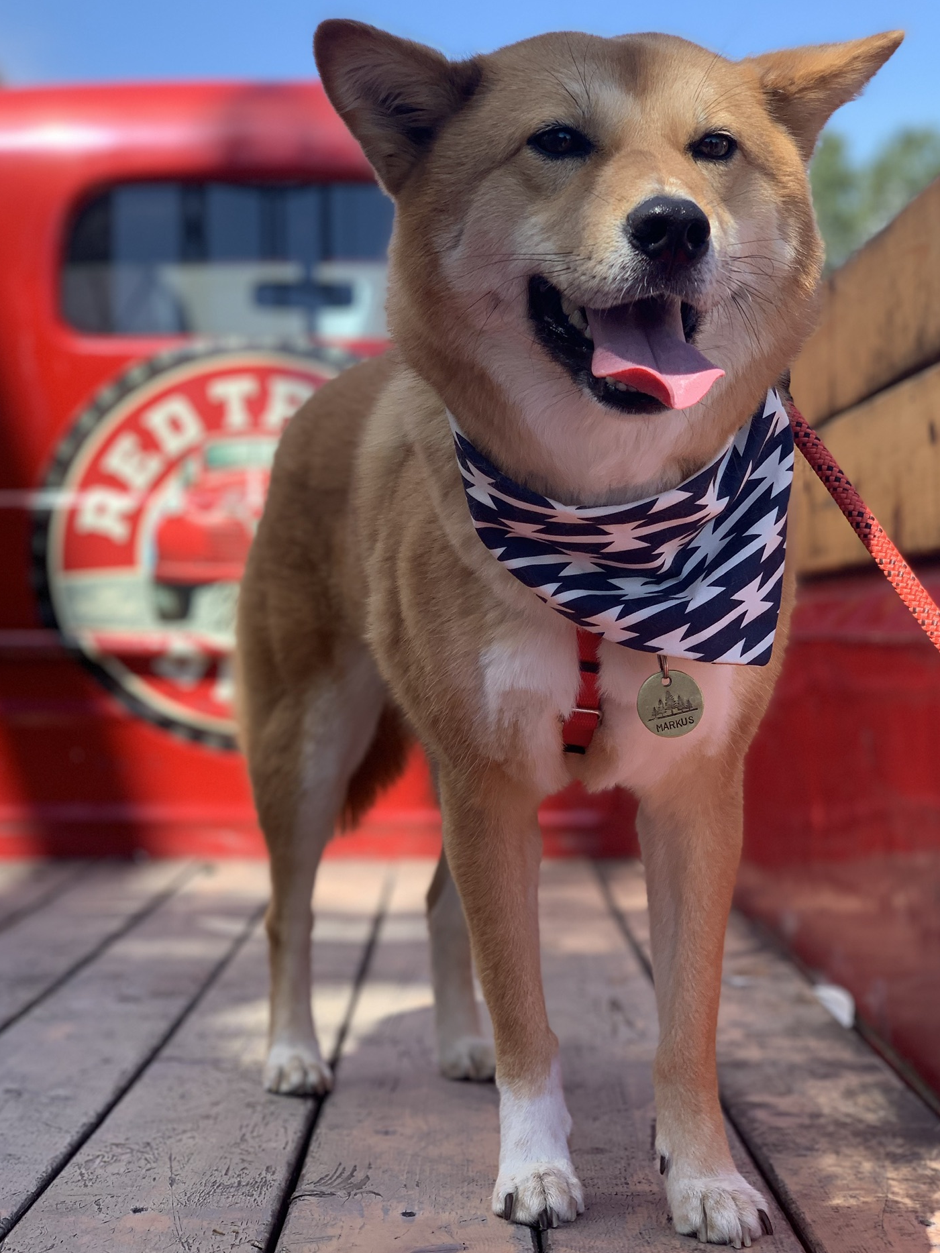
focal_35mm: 57
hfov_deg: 25.7
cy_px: 587
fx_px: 2064
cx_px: 454
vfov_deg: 33.8
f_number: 2.4
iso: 16
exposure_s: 1/378
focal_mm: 6
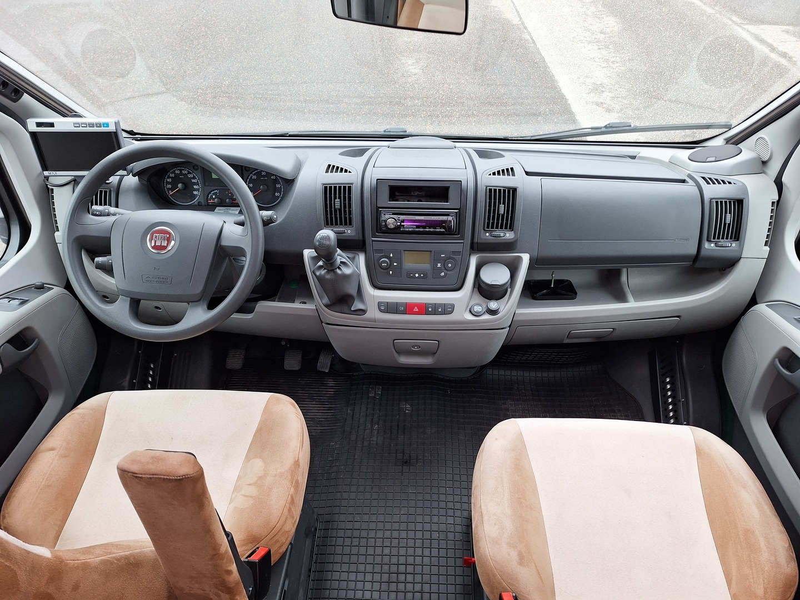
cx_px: 400
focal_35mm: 23
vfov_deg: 58.9
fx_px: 532
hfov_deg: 73.9
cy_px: 300
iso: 80
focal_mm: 5.54
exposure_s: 1/100
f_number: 1.8
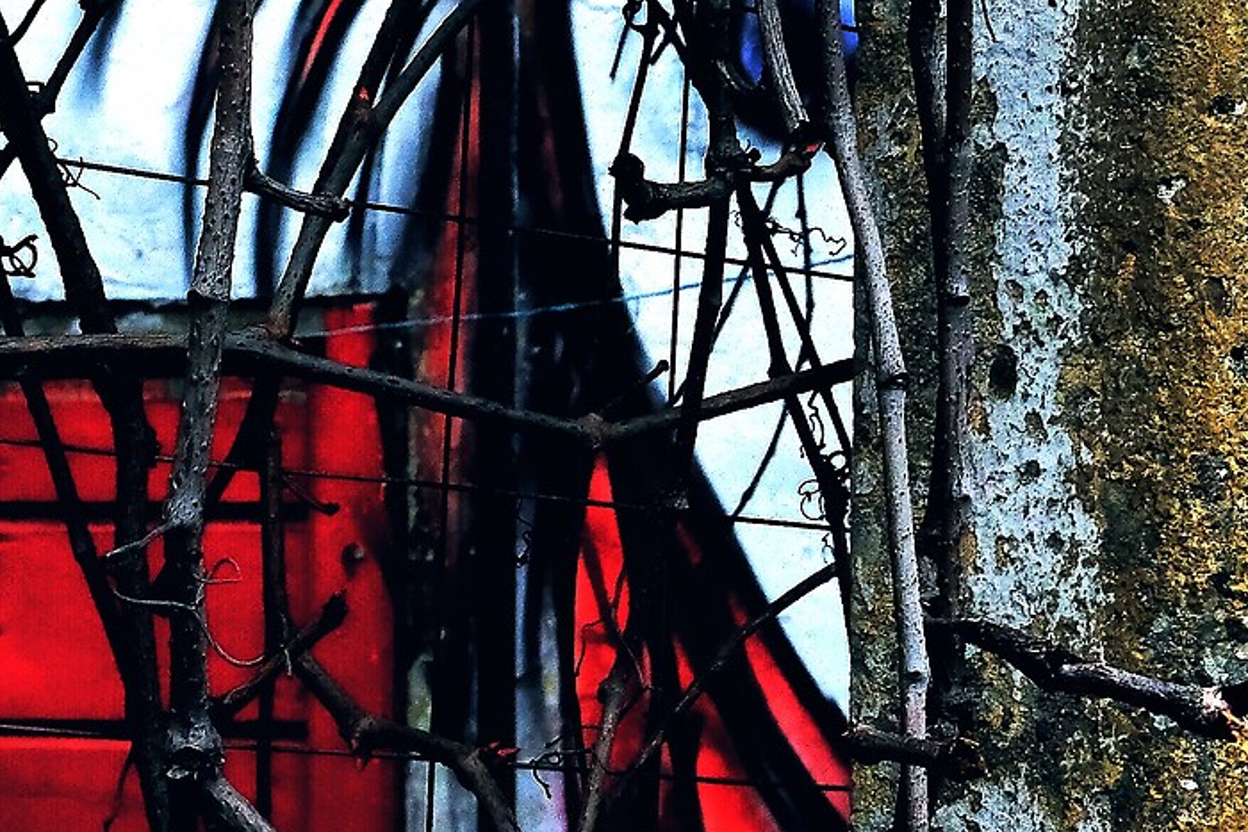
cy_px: 413
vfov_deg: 11.4
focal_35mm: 120
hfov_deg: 17.0
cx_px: 506
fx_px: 4161
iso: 800
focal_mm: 23
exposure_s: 1/125
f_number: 13
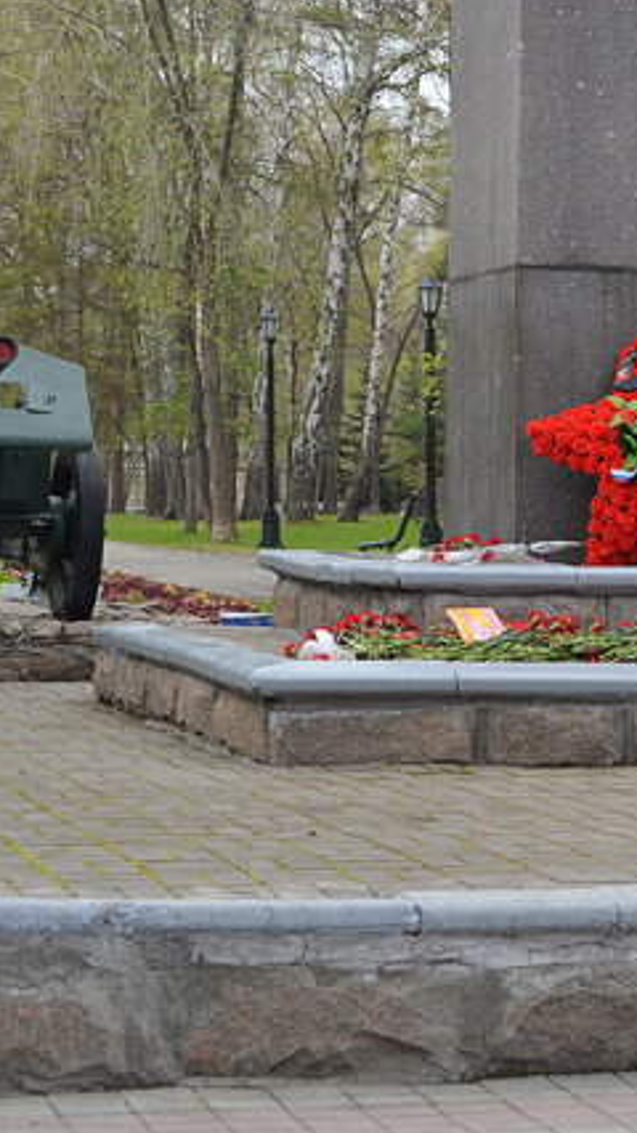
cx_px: 365
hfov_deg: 11.4
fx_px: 3185
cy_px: 224
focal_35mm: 106
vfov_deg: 20.0
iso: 100
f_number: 5.6
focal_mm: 36
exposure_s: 1/125
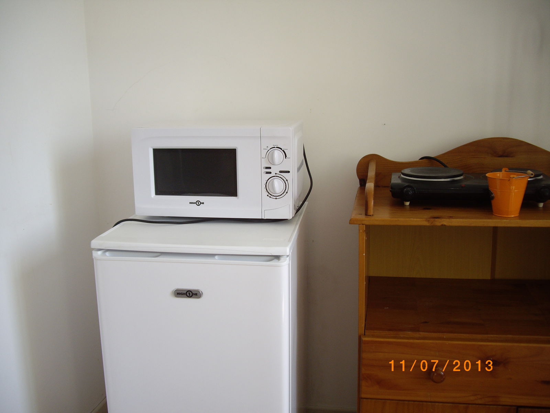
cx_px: 275
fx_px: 604
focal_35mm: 38
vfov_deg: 37.7
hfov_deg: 49.0
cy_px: 206
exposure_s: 1/100
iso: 100
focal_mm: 7.9
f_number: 2.8
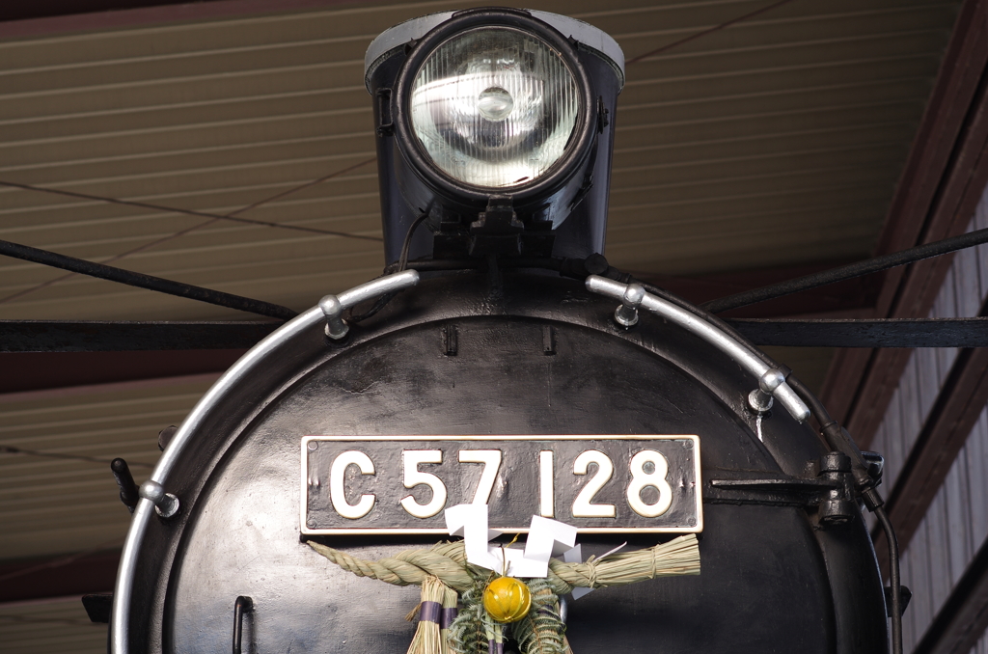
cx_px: 494
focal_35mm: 105
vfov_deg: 13.0
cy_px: 327
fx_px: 2875
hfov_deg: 19.5
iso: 100
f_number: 4
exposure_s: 1/125
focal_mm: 70
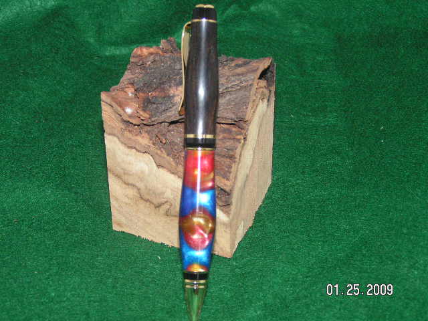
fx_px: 767
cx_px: 214
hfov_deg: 31.2
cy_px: 160
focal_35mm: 62
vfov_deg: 23.7
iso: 200
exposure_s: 1/80
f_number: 3.2
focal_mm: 10.4
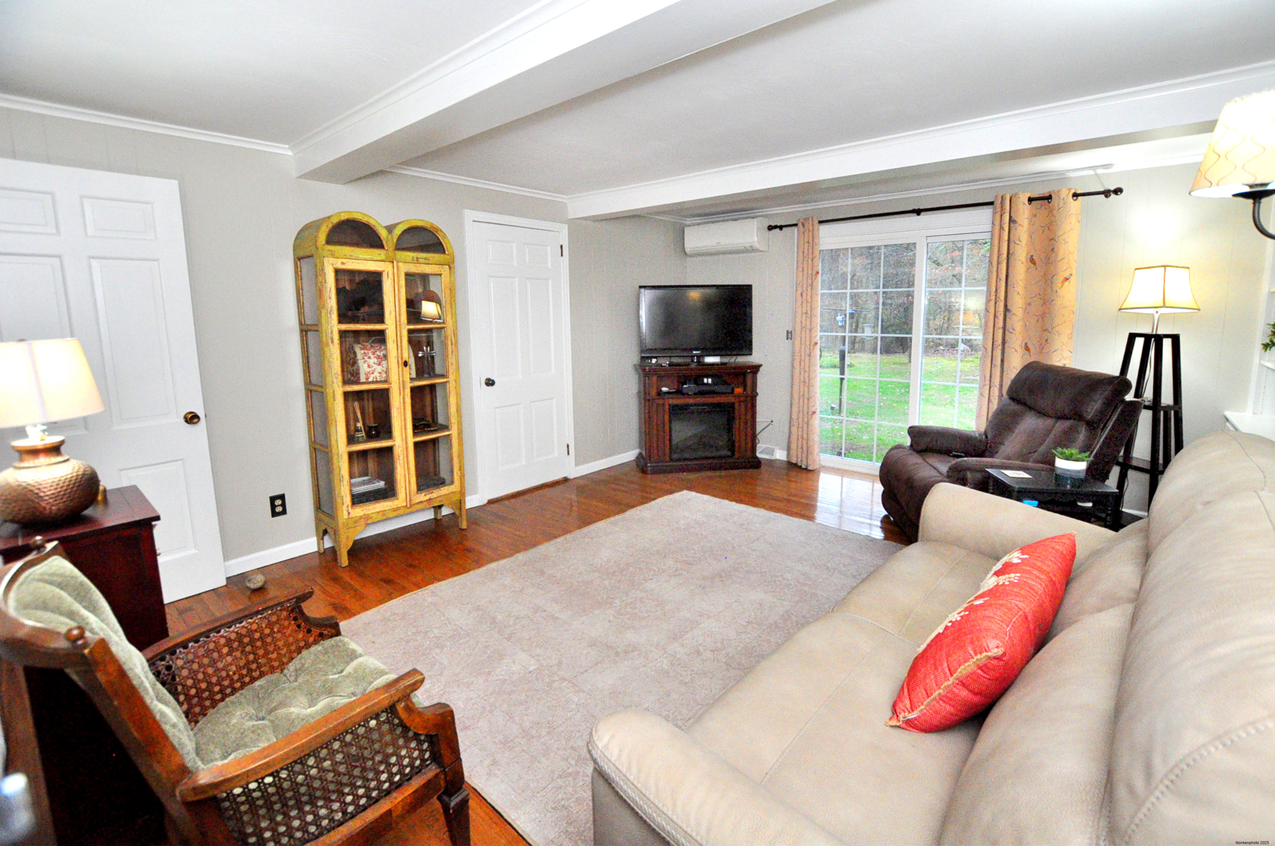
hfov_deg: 100.5
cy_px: 423
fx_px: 531
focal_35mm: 15
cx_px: 638
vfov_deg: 77.2
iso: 2000
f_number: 4.5
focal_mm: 10
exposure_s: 1/200
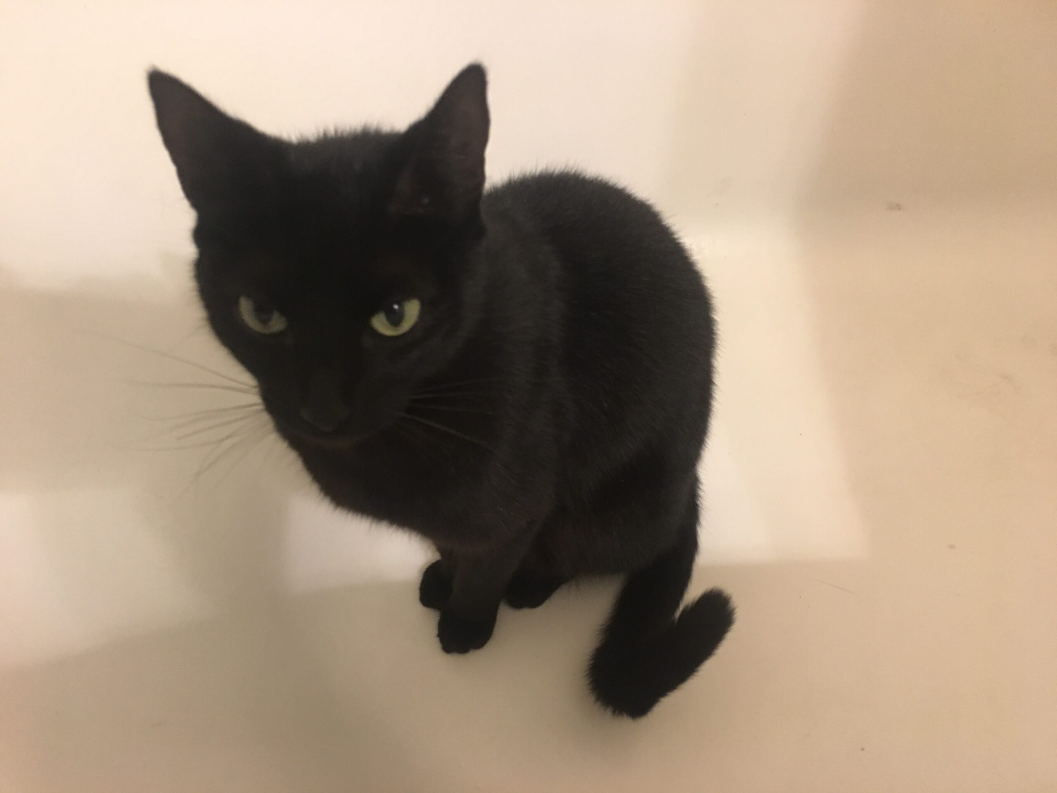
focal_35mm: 29
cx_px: 528
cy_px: 396
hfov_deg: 61.7
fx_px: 886
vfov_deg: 48.2
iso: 100
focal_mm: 4.15
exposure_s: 1/15
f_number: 2.2
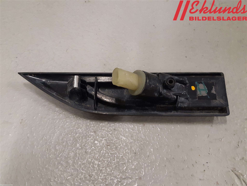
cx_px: 124
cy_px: 93
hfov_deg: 67.3
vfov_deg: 53.1
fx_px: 186
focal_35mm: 26
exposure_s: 1/50
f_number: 1.7
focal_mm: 3.93
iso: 200
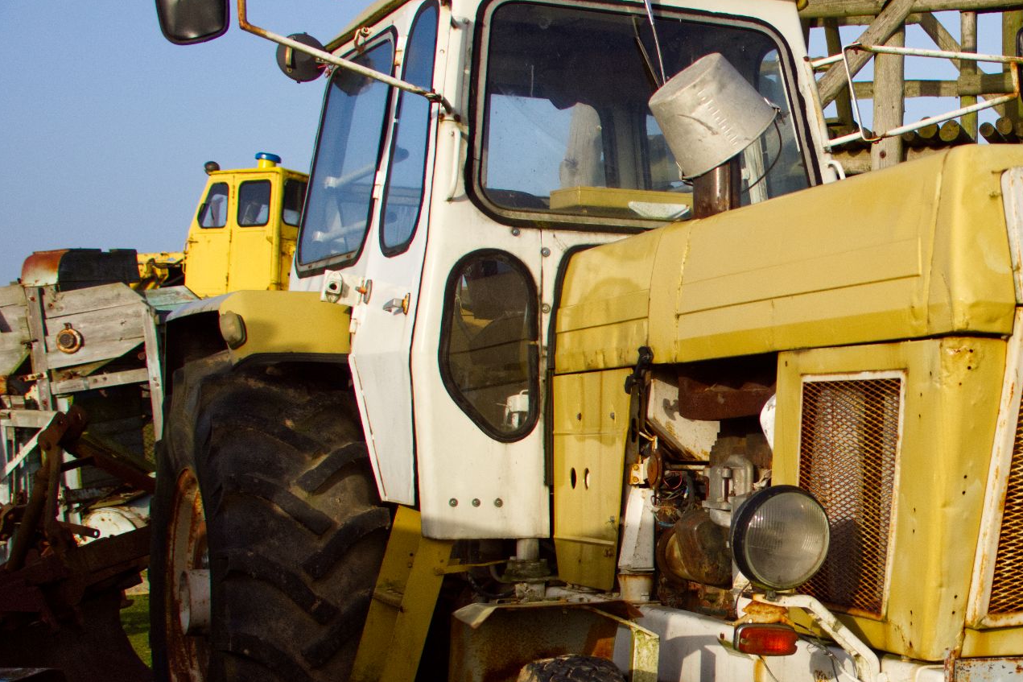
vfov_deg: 19.9
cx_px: 962
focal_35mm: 68
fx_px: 1932
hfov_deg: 28.3
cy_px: 496
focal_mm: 24
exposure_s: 1/3200
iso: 400
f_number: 4.5
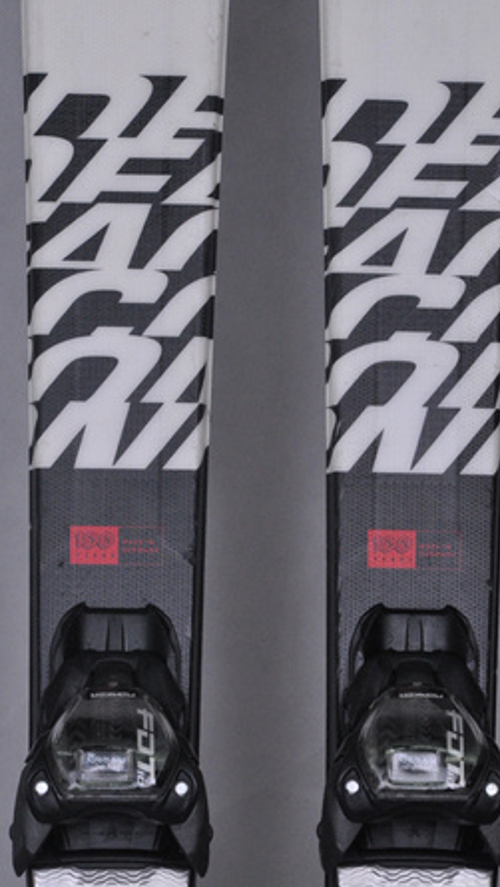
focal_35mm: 167
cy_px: 441
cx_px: 266
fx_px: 3917
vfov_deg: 12.9
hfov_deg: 7.3
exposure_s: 1/125
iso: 3200
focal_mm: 105
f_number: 11
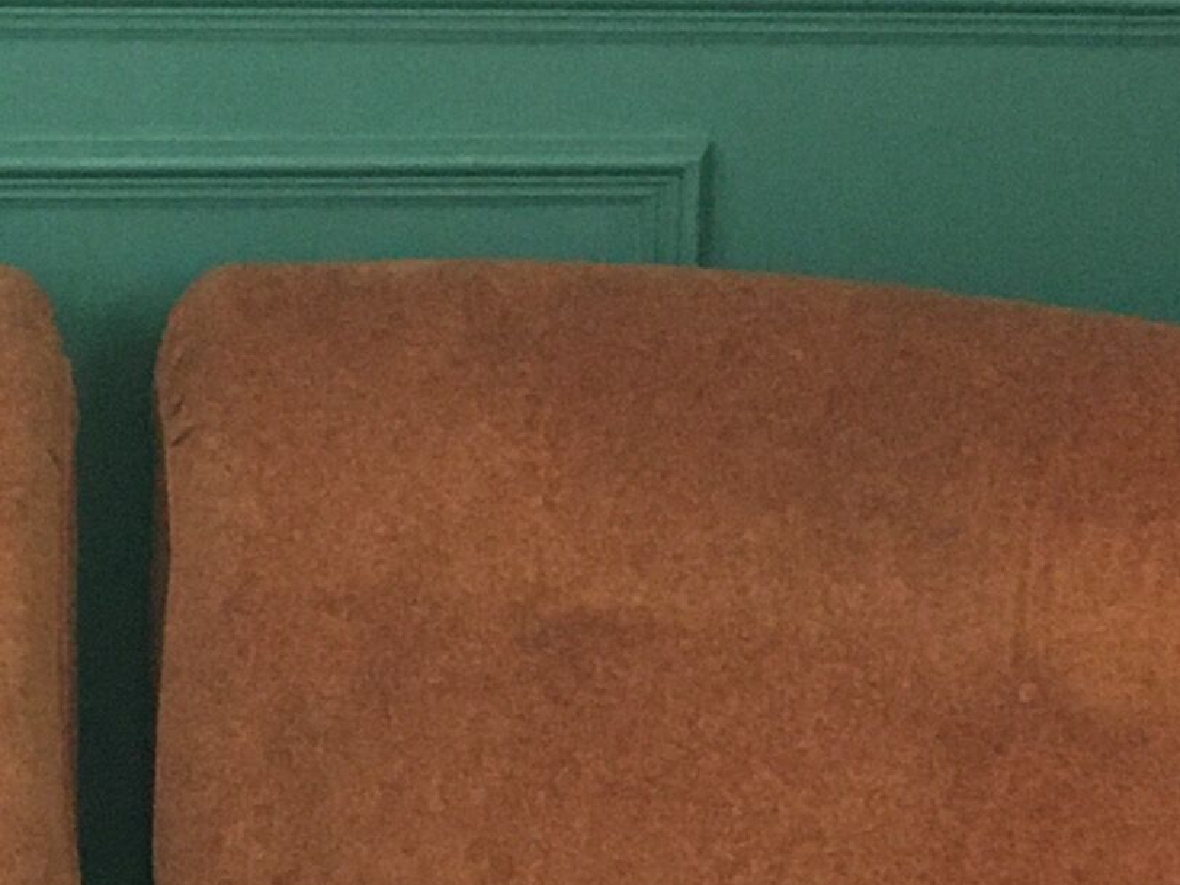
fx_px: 4909
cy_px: 235
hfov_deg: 13.4
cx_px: -116
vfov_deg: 10.3
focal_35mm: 144
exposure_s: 1/25
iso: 200
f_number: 2.2
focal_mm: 4.15
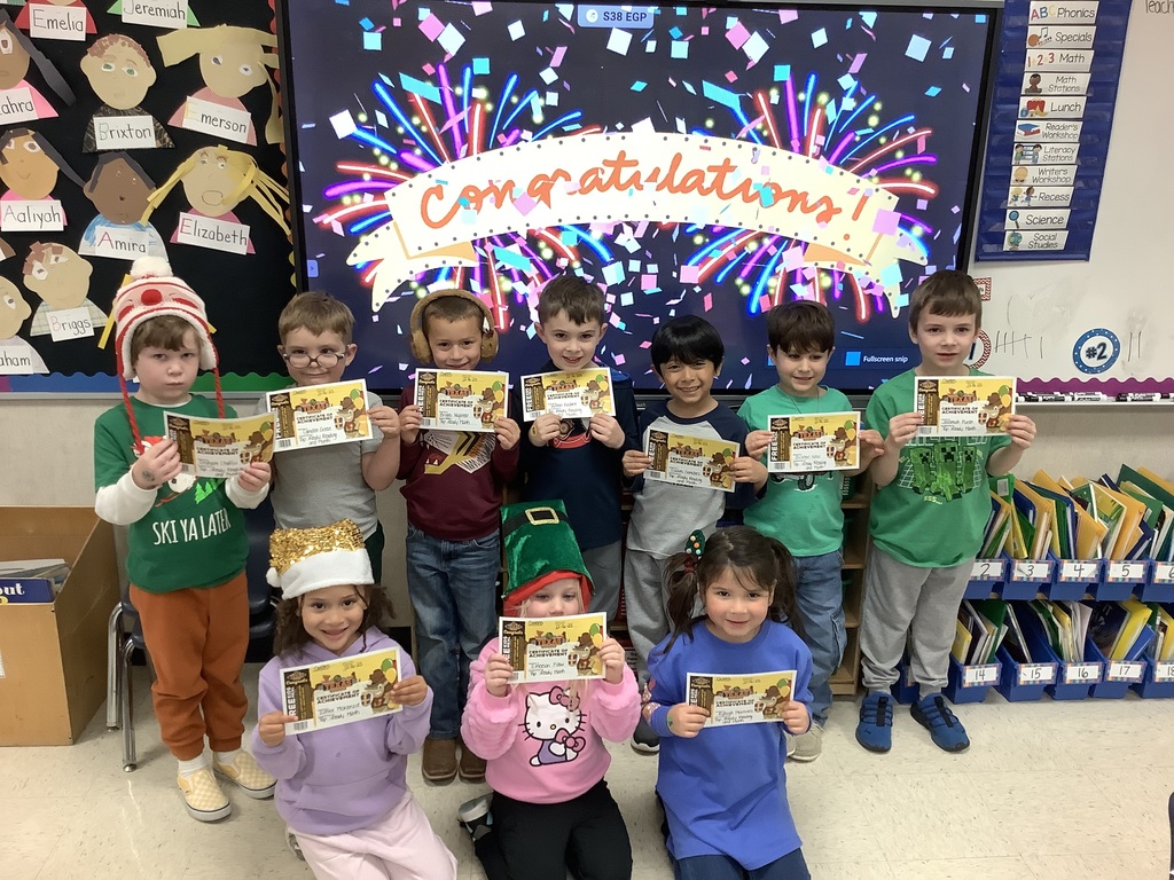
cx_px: 587
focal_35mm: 31
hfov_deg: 58.4
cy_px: 440
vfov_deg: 45.4
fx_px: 1051
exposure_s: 1/60
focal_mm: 3.3
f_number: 2.4
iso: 160
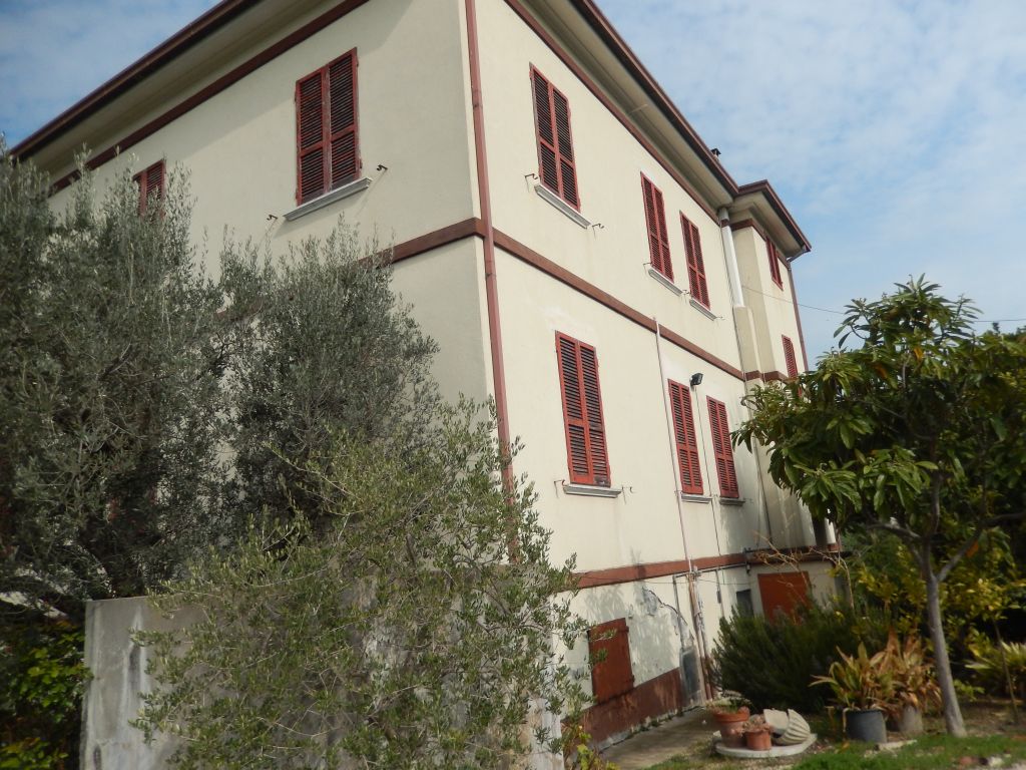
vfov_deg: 54.9
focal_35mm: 25
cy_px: 385
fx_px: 741
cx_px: 513
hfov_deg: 69.4
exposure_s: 1/500
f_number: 6.8
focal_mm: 4.5
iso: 125
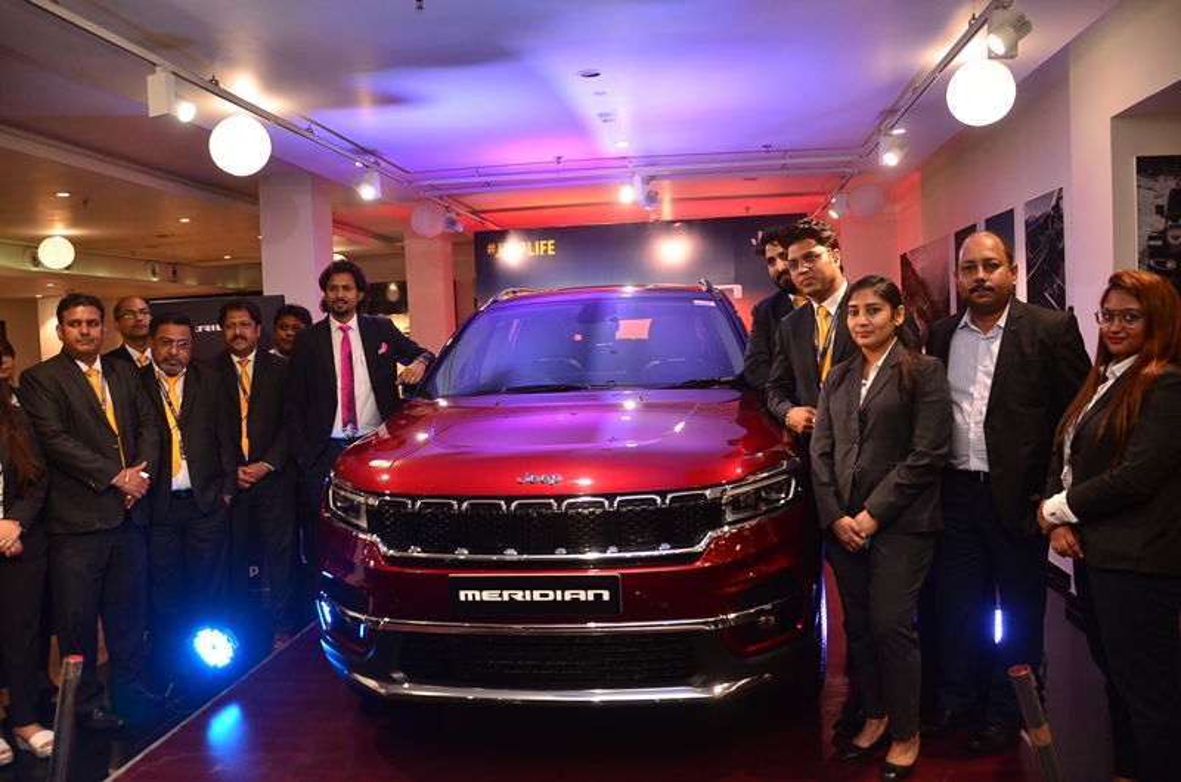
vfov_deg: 47.7
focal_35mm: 27
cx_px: 590
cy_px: 391
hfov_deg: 67.5
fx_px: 884
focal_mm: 18
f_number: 3.5
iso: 640
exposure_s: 1/125
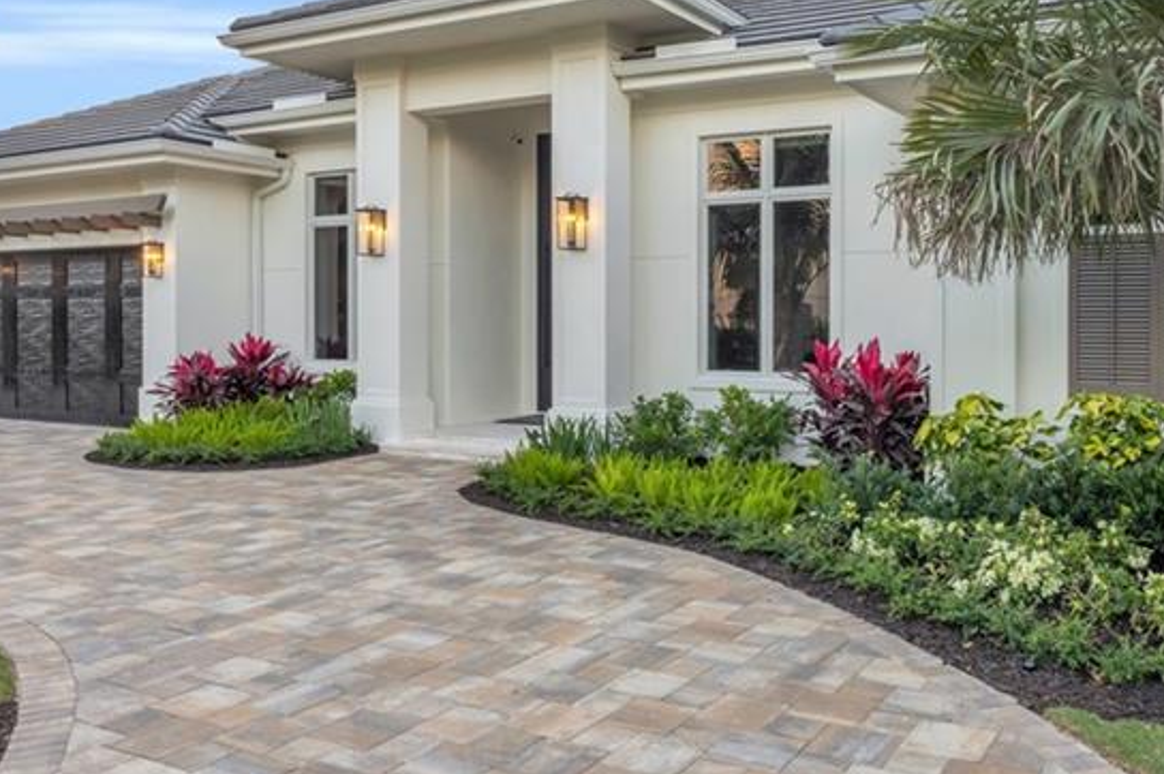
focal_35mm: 32
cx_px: 730
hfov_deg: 58.0
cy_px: 343
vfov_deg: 41.0
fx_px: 1034
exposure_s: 1/50
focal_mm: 17
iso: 200
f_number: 9
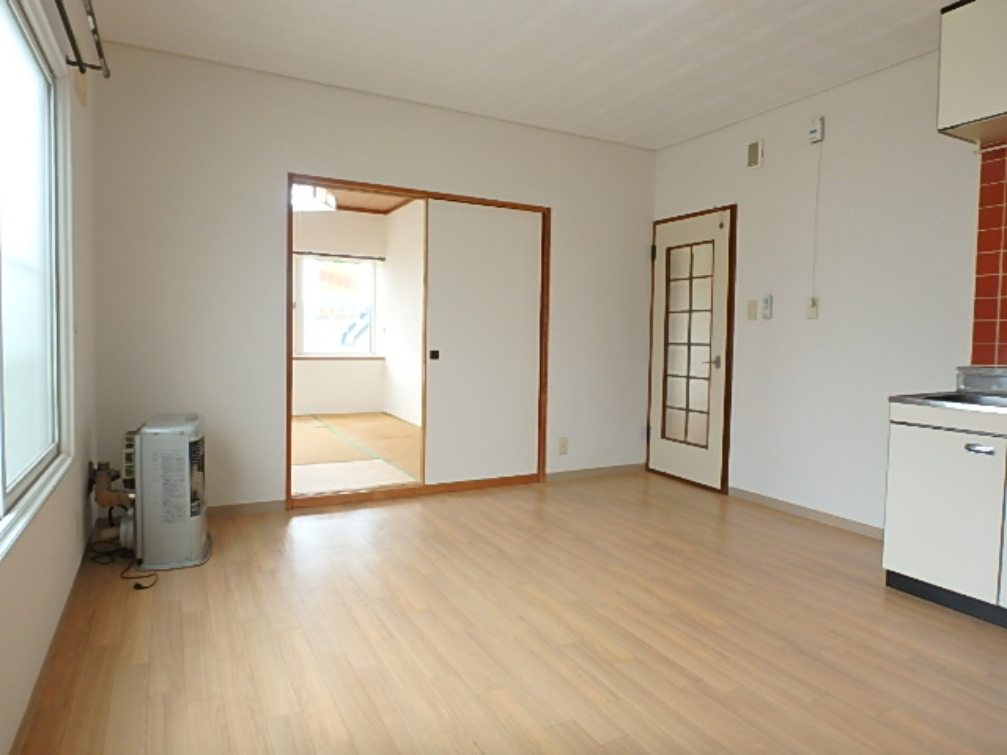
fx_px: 611
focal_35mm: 21
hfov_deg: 79.0
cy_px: 378
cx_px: 504
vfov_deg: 63.4
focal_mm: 3.7
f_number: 3.5
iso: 160
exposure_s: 1/60
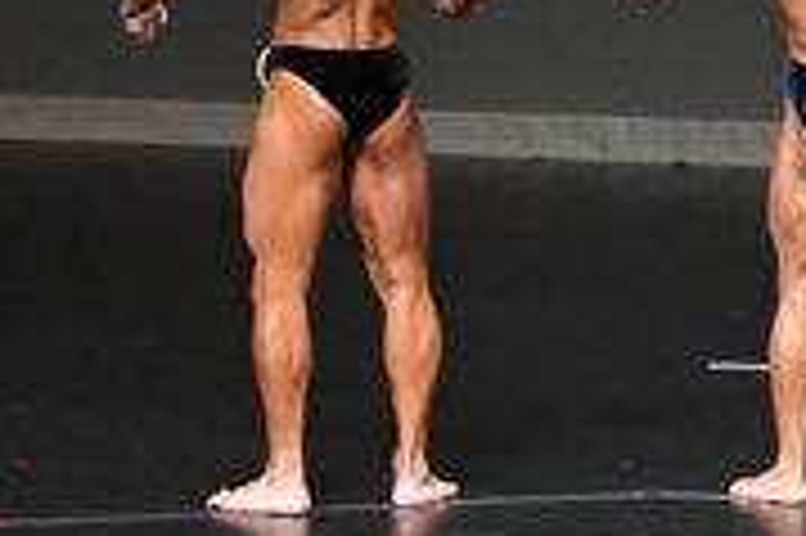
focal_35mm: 638
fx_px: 14271
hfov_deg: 3.2
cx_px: 1709
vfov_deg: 2.2
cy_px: -41
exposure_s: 1/400
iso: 5000
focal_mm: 98
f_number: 5.6
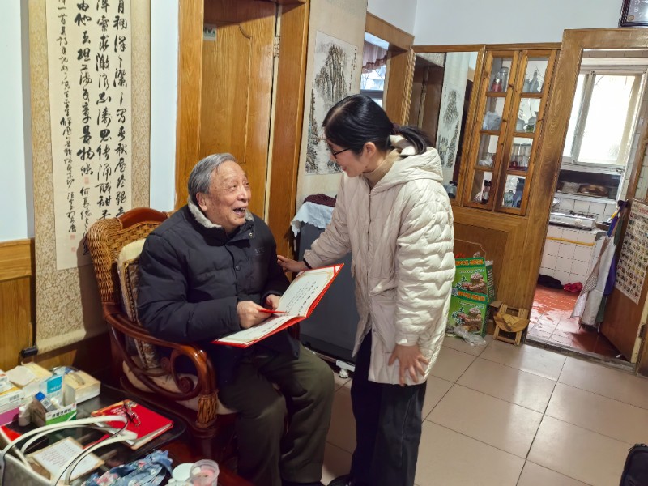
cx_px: 324
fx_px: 505
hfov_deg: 65.3
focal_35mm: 27
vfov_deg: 51.4
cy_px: 243
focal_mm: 5.52
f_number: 1.9
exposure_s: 1/50
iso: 320
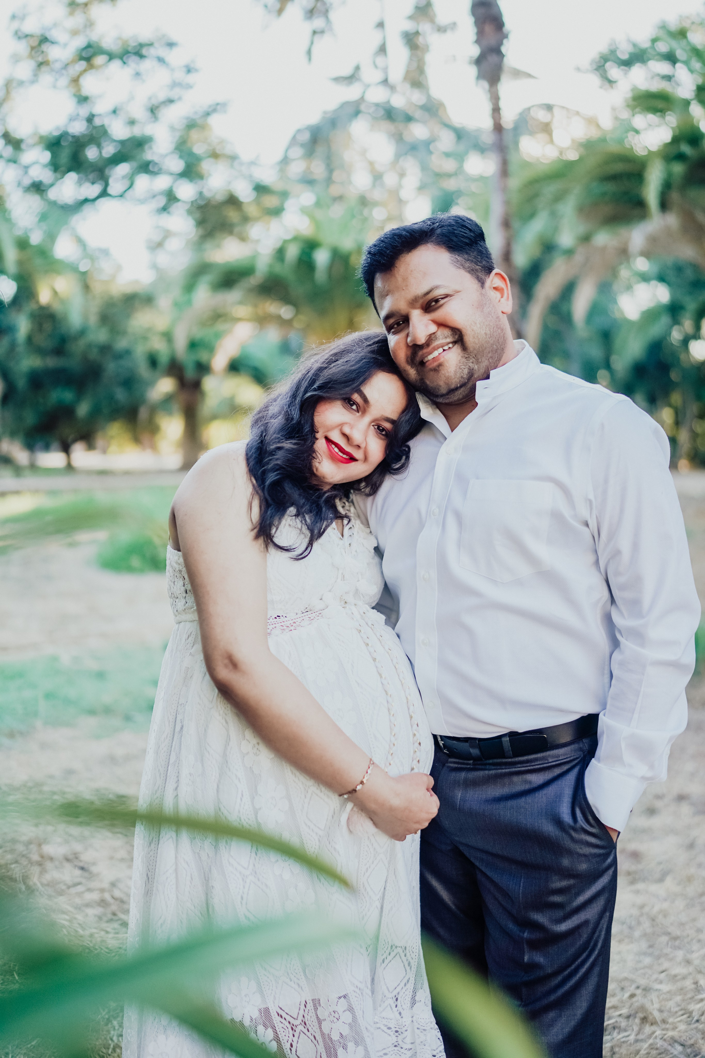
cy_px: 529
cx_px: 352
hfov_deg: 37.9
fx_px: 1028
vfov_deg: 54.4
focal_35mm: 35
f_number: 1.4
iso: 100
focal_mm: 35
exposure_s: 1/640
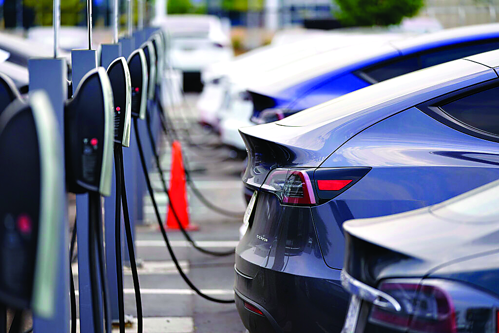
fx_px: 2135
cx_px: 250
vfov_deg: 8.9
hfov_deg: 13.3
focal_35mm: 154
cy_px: 166
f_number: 2.8
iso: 160
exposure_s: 1/1000
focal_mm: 154
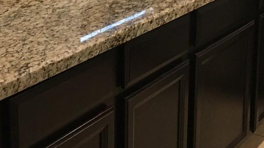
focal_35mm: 84
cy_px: -12
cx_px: 168
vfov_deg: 14.1
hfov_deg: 25.2
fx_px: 588
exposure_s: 1/30
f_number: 2.2
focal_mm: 4.15
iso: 160
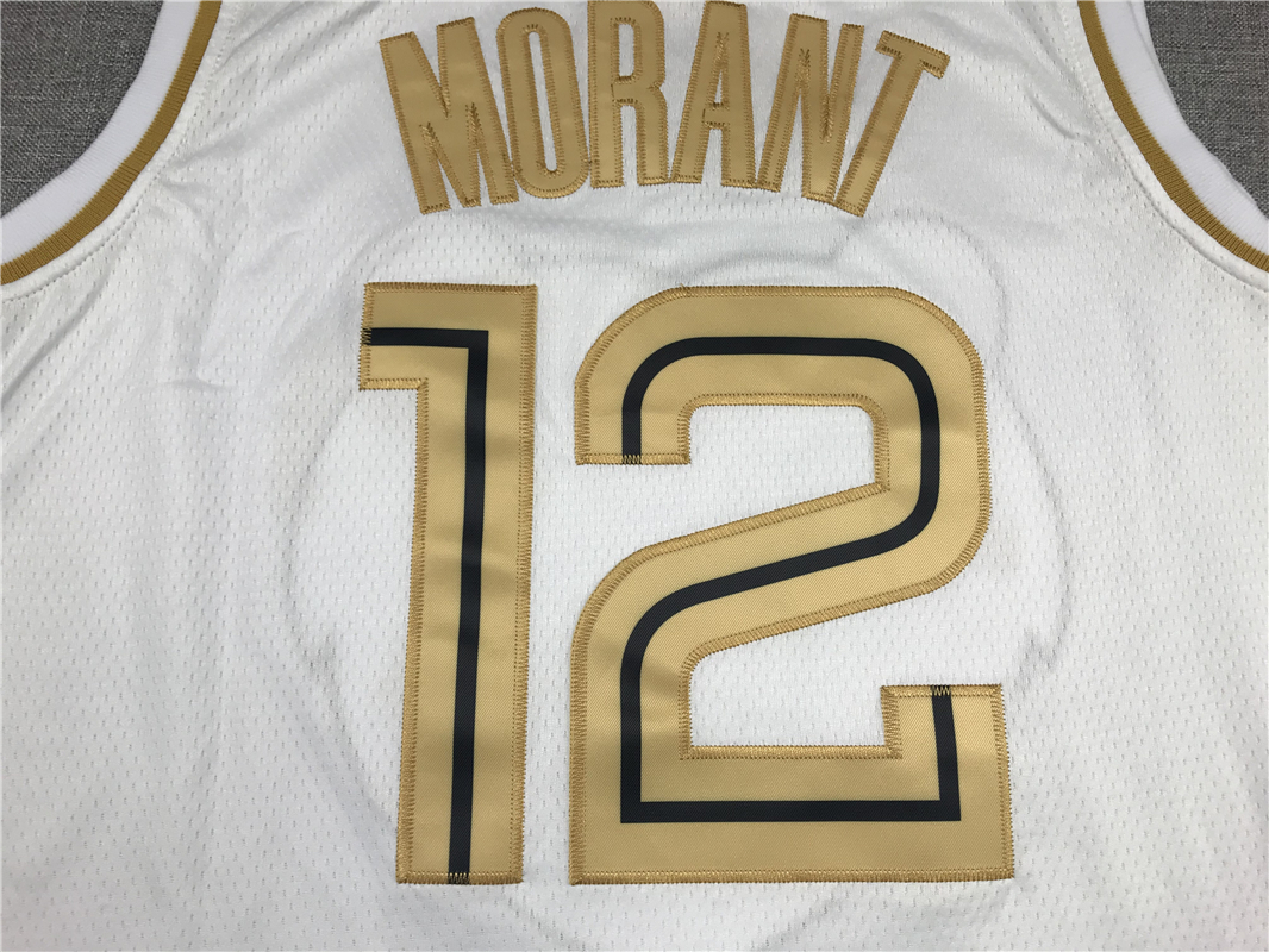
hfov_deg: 63.4
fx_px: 1027
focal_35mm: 28
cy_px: 476
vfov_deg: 49.8
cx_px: 634
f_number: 1.8
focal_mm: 3.99
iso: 20
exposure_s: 1/100
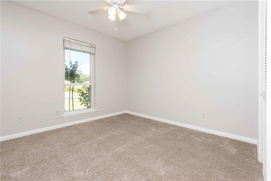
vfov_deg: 73.8
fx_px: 120
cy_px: 90
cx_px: 136
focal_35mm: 16
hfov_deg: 96.7
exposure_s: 1/200
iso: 640
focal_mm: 16
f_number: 7.1
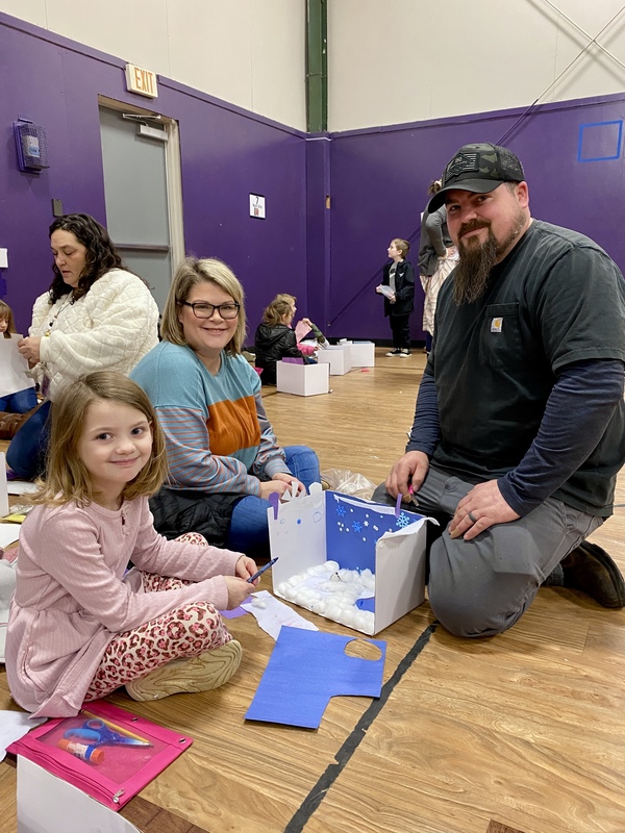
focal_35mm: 26
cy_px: 416
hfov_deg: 53.1
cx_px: 312
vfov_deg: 67.3
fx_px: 626
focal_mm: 4.25
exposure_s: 1/60
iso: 250
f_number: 1.8
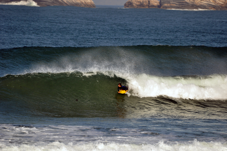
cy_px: 76
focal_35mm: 450
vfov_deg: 3.0
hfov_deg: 4.6
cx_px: 114
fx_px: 2834
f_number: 5.6
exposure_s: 1/2000
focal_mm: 300
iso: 400
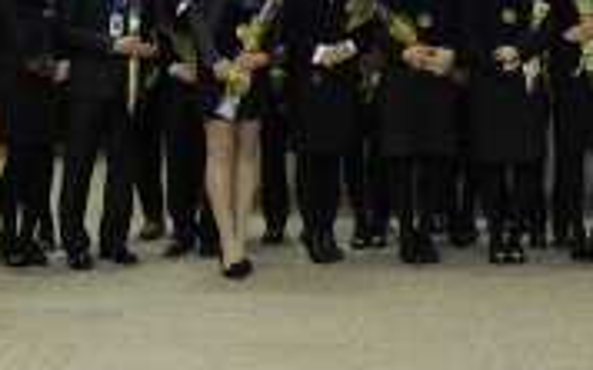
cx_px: 470
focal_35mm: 87
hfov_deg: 23.5
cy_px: 13
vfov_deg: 14.8
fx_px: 1405
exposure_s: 1/50
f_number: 4.5
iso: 1600
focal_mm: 38
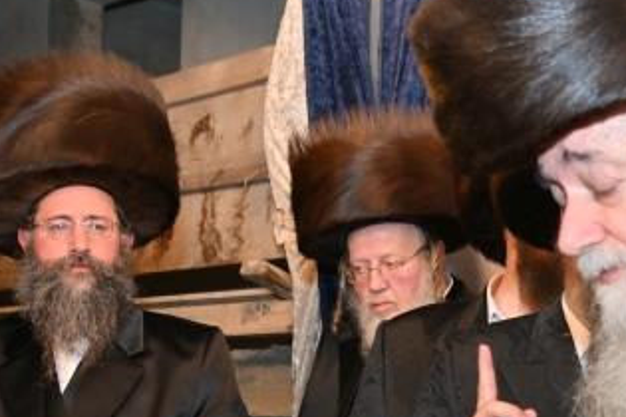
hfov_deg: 25.6
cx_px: 493
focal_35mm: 78
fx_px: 1356
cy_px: 331
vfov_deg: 17.4
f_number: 4
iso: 1000
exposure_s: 1/160
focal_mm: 24
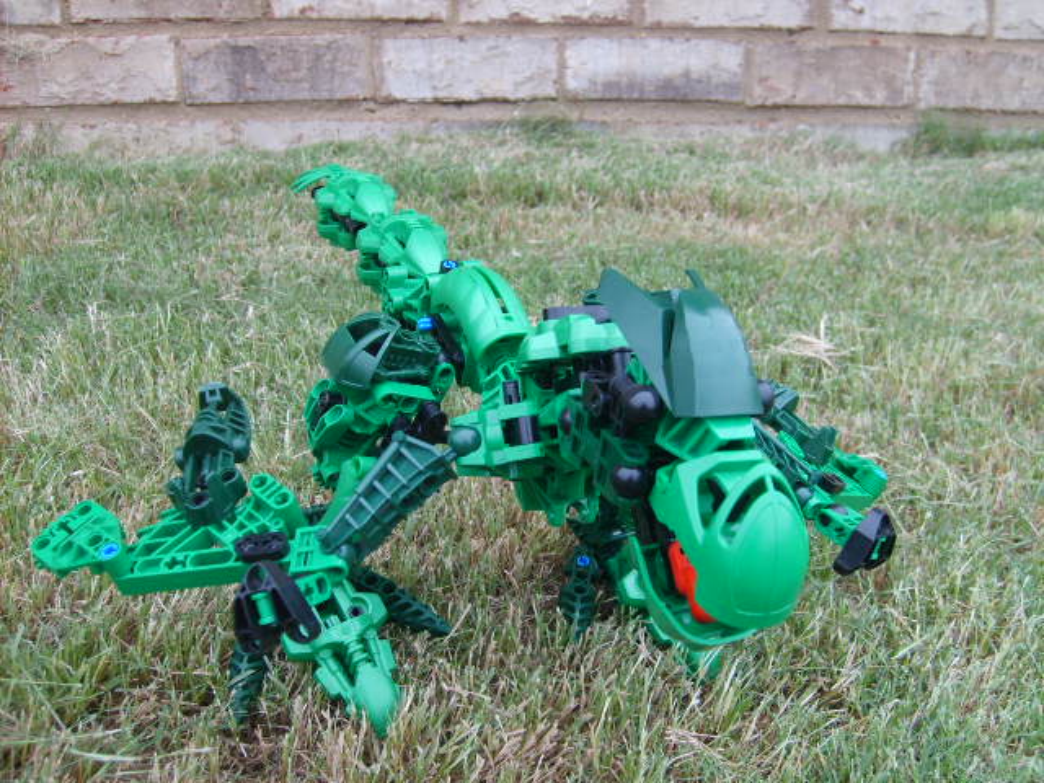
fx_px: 1056
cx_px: 522
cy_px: 392
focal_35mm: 35
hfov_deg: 52.6
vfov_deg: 40.7
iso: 50
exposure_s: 1/250
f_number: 2.8
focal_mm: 5.8
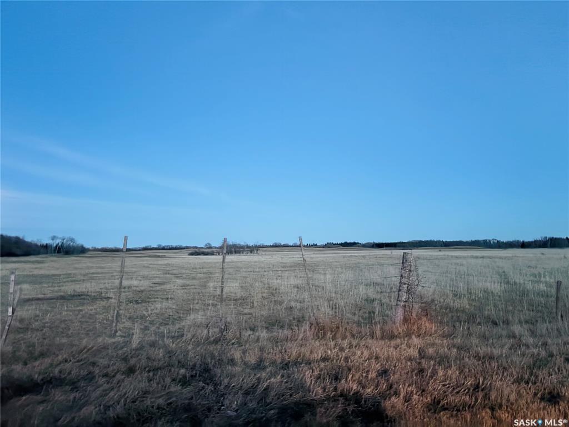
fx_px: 427
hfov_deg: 67.3
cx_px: 284
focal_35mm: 26
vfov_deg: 53.1
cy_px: 214
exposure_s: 1/24
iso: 1250
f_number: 1.6
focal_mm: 5.96
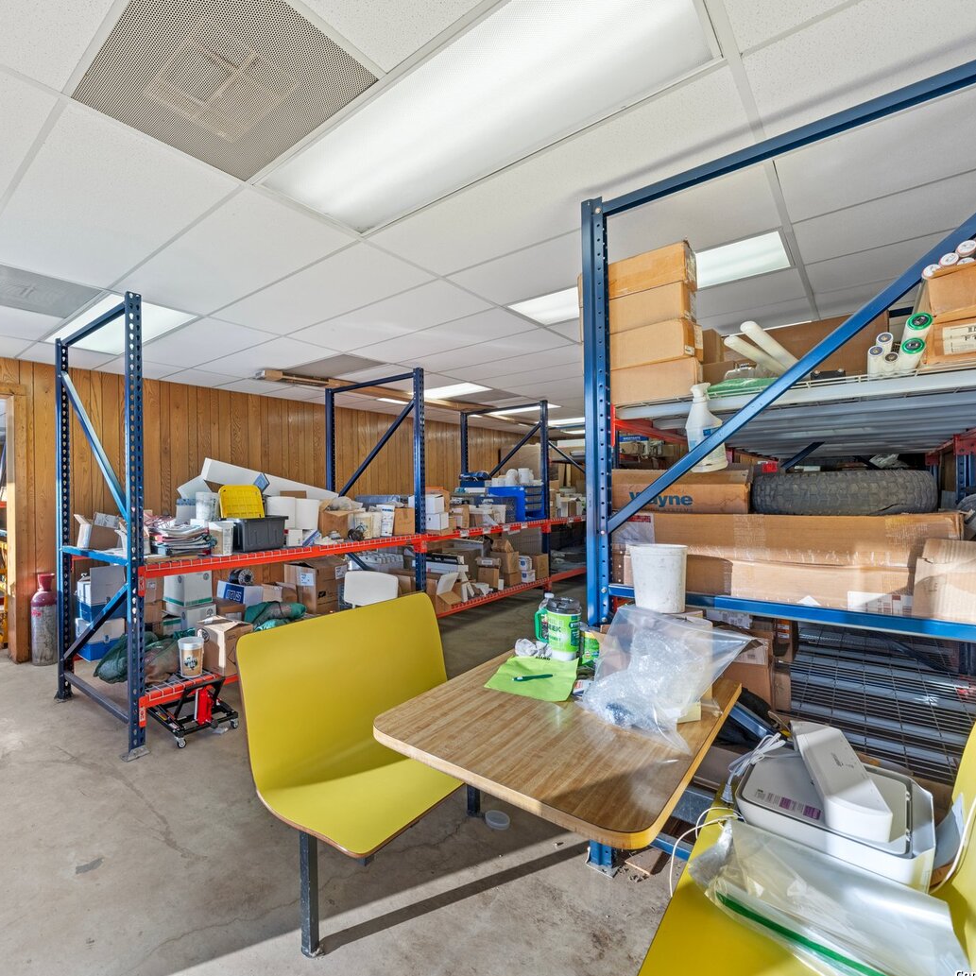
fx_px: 510
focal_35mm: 16
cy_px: 488
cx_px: 289
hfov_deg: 82.9
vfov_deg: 87.4
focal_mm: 12
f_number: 7.1
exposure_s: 1/4
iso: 100
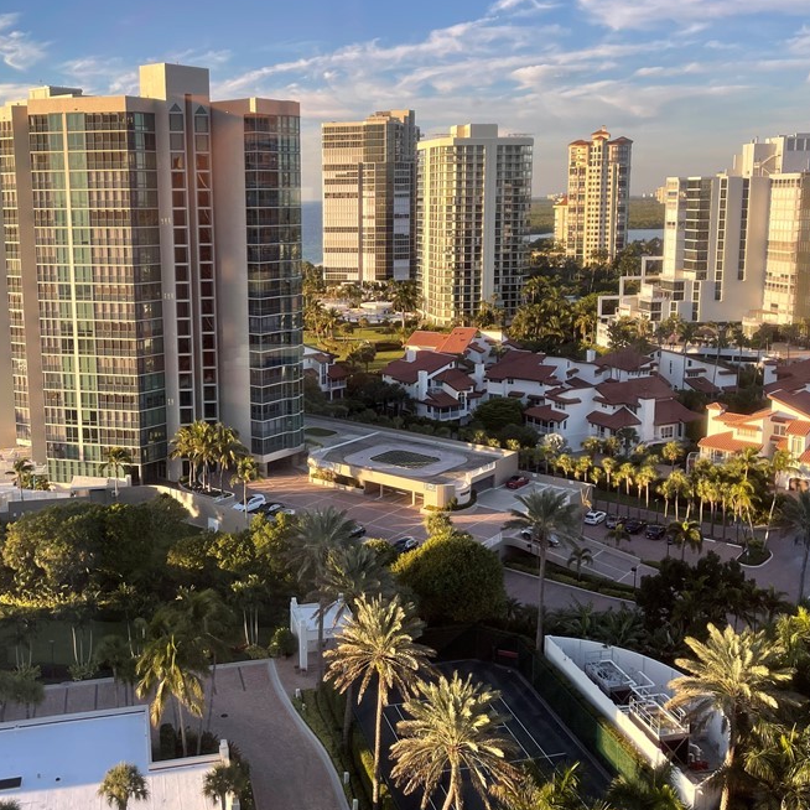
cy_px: 343
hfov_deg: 45.8
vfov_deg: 45.9
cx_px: 333
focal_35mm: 36
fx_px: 953
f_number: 1.6
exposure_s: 1/267
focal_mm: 5.1
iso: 32
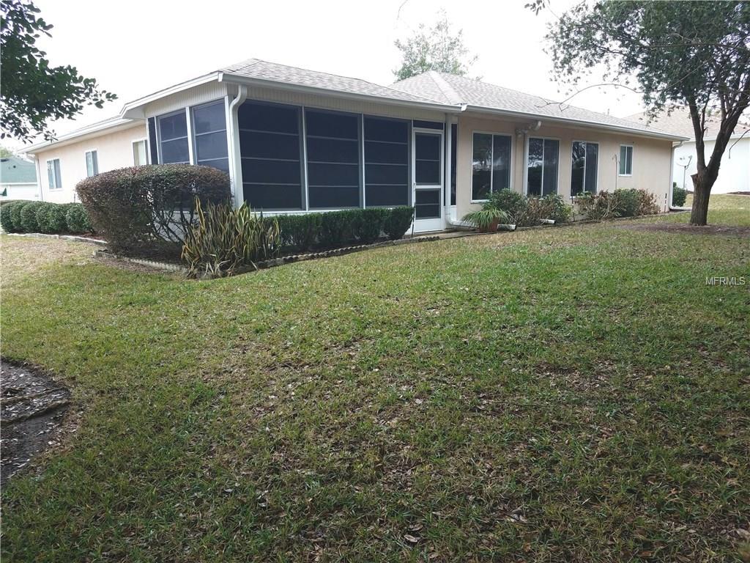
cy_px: 282
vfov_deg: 53.1
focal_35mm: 26
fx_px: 563
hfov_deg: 67.3
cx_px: 375
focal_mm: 4.2
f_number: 1.7
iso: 40
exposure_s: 1/195
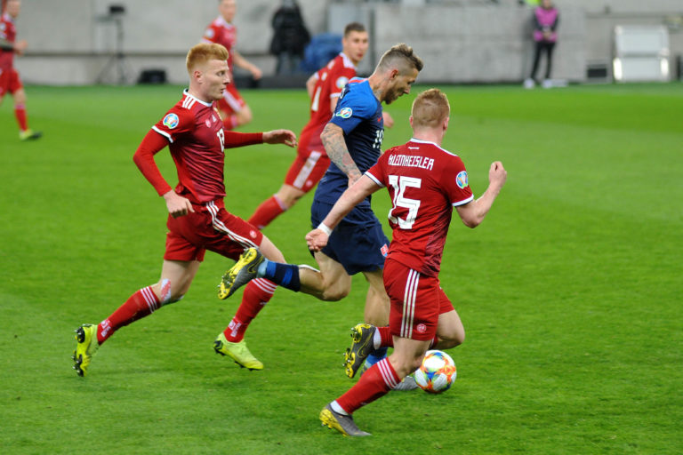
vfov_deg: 8.9
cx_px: 342
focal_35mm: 155
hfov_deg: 13.2
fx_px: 2940
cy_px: 228
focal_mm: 155
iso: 1600
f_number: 3.2
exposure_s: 1/800
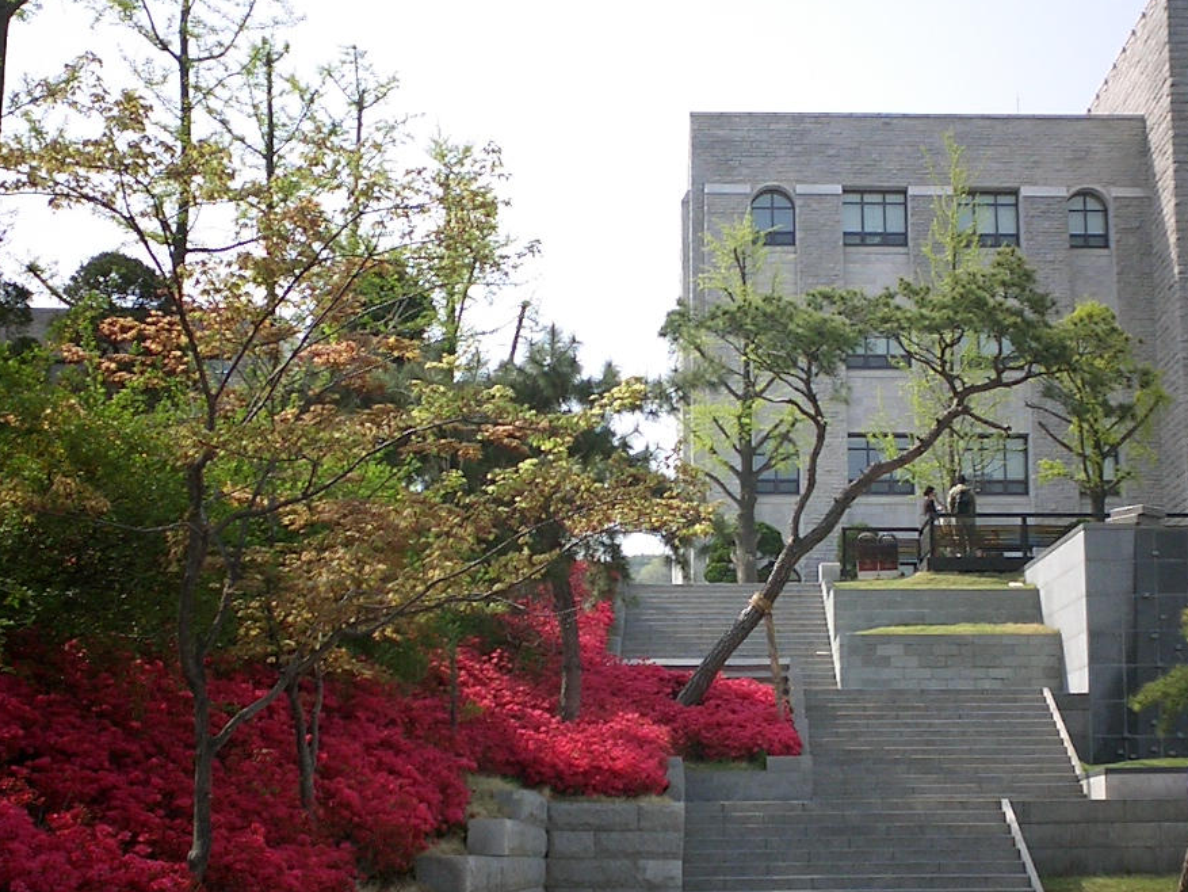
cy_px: 622
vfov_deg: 26.8
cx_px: 688
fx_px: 1854
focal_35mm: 54
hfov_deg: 35.5
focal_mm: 5.6
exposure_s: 1/640
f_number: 3.5
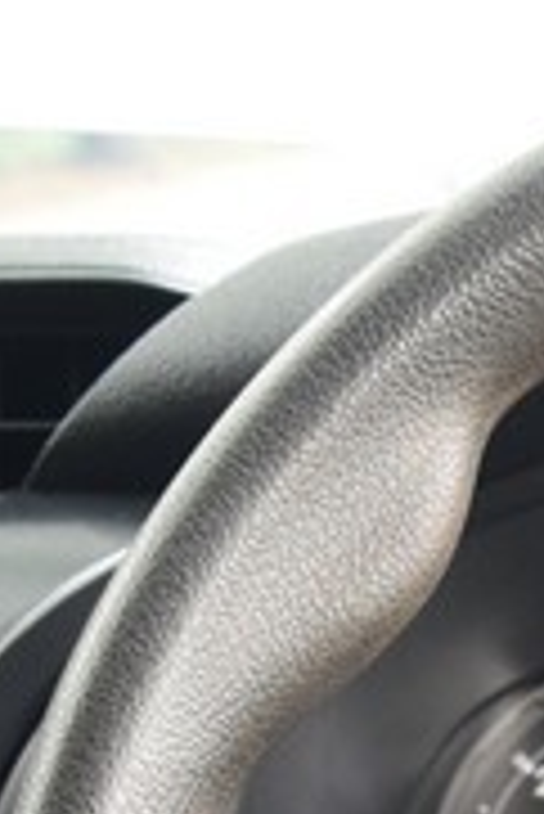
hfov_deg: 8.2
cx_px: 769
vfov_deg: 11.6
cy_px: 1477
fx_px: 3710
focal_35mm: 164
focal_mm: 18
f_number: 5
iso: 1000
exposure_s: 1/15
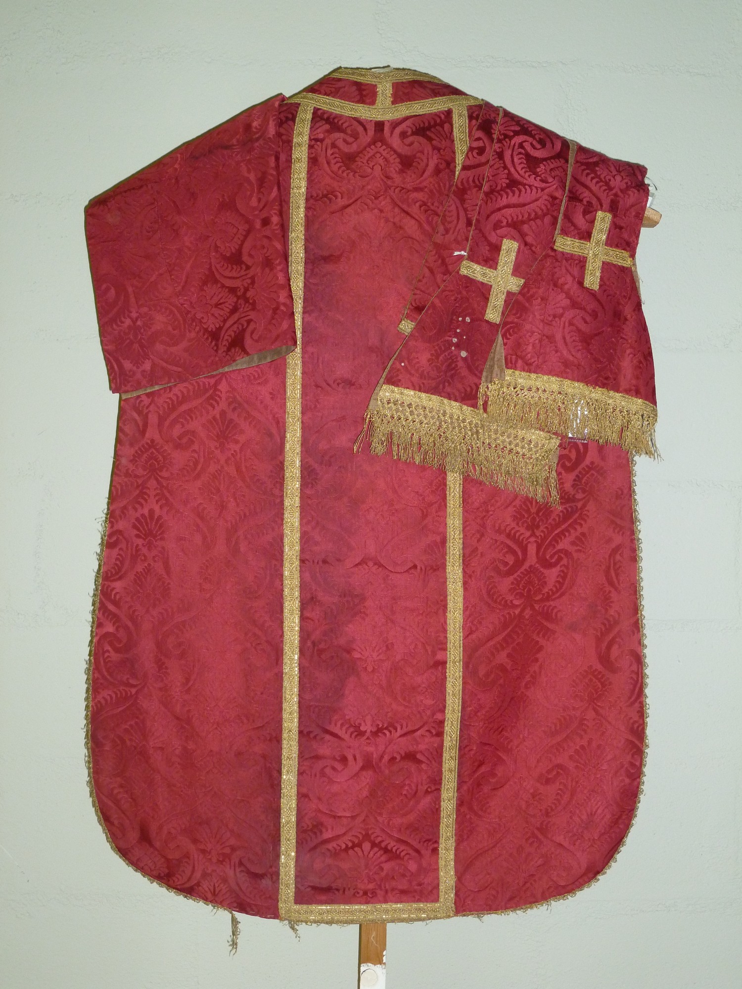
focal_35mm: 44
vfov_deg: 42.9
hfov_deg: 32.9
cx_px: 371
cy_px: 494
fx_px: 1258
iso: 250
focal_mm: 7.9
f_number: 3.8
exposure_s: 1/30
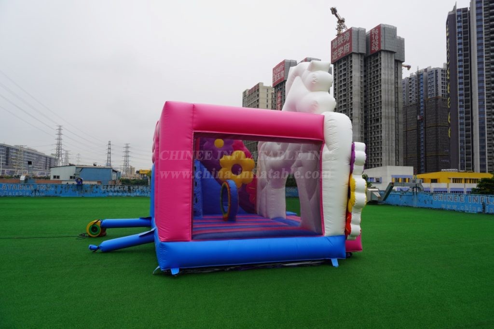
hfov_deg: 73.7
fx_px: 329
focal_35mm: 24
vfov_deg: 53.1
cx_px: 247
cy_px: 164
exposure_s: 1/125
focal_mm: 16
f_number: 8
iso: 100
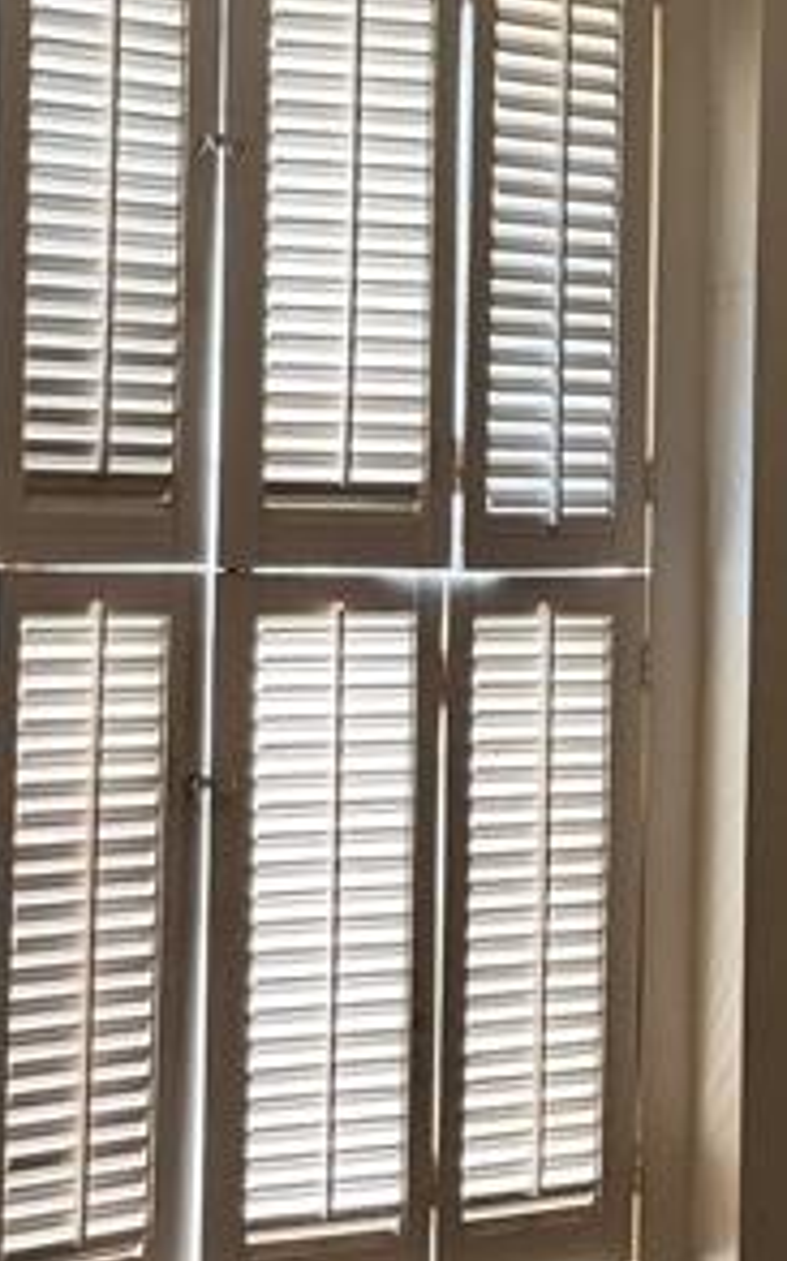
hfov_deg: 14.6
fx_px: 3056
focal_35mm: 89
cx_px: 602
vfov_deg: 23.2
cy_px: 478
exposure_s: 1/60
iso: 250
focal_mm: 6.76
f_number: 1.78
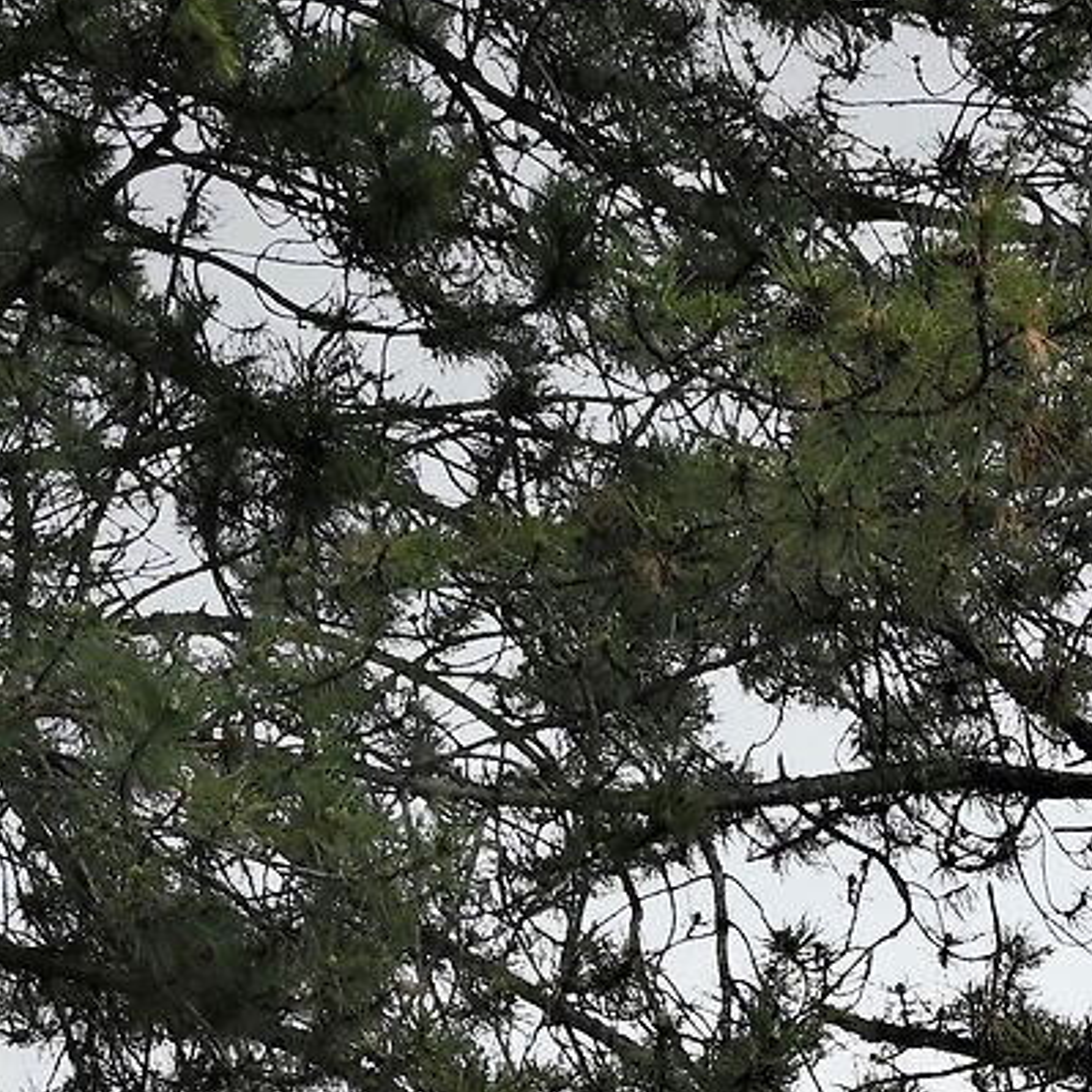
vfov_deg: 8.7
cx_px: 2055
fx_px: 6924
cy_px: 1969
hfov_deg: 8.6
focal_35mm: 194
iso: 110
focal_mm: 38
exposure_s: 1/40
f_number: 8
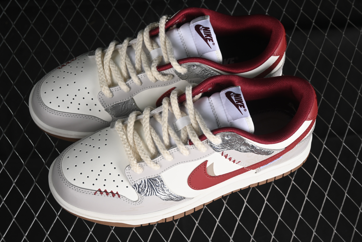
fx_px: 754
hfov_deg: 27.0
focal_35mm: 75
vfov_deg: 18.2
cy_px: 121
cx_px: 181
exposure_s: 1/80
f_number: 7.1
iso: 160
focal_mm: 50
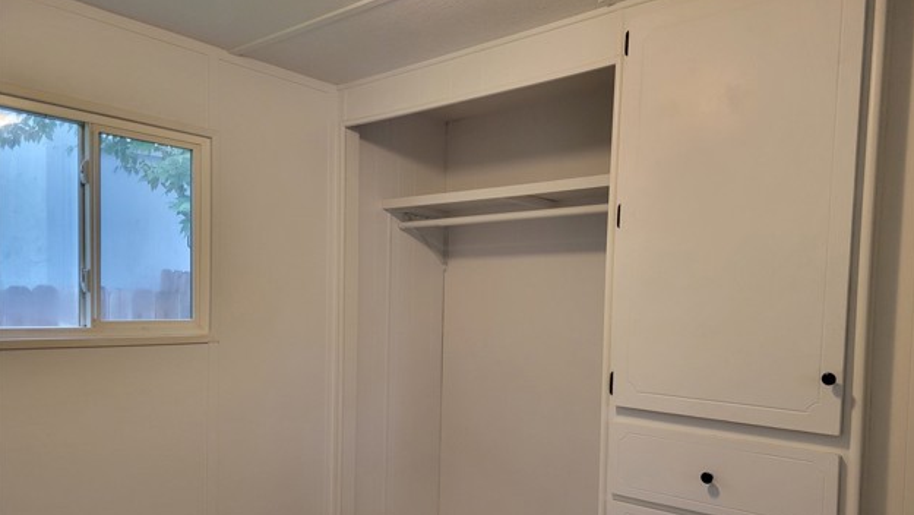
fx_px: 703
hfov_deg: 66.0
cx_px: 465
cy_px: 337
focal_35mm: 29
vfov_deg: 39.8
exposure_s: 1/120
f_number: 1.8
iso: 200
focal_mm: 5.4
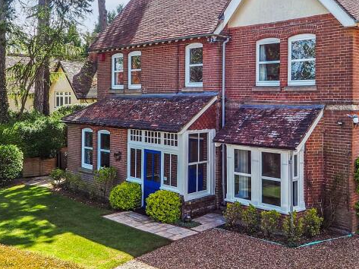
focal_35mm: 39
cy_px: 141
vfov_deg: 36.8
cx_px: 203
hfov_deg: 47.8
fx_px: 404
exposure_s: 1/200
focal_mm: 9
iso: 200
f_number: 6.3
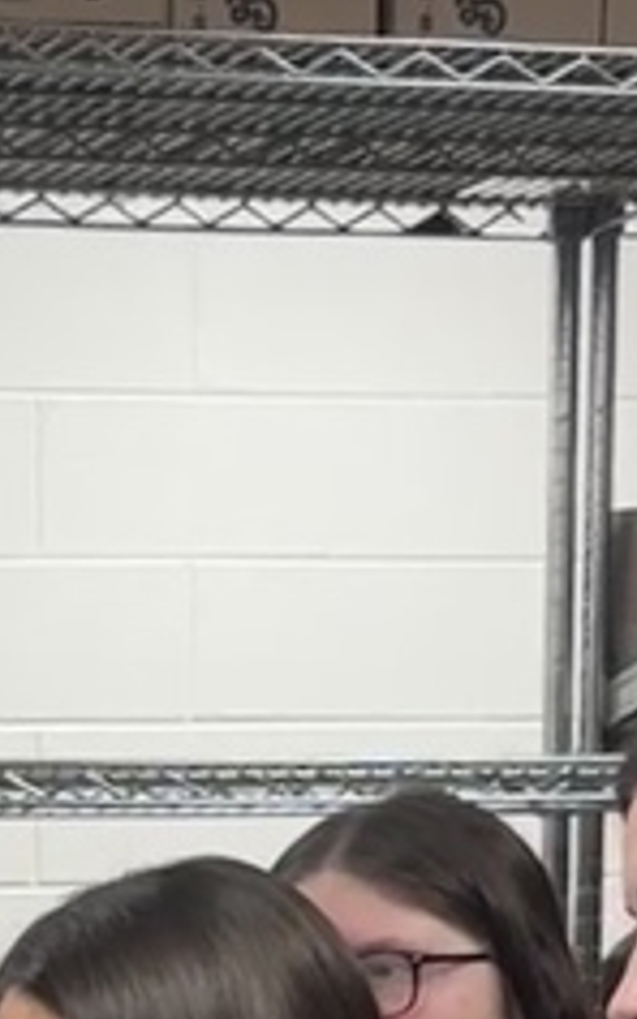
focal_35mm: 110
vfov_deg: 17.3
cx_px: -491
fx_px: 3057
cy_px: 1462
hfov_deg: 11.1
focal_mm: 6.76
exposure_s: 1/60
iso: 200
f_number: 1.78
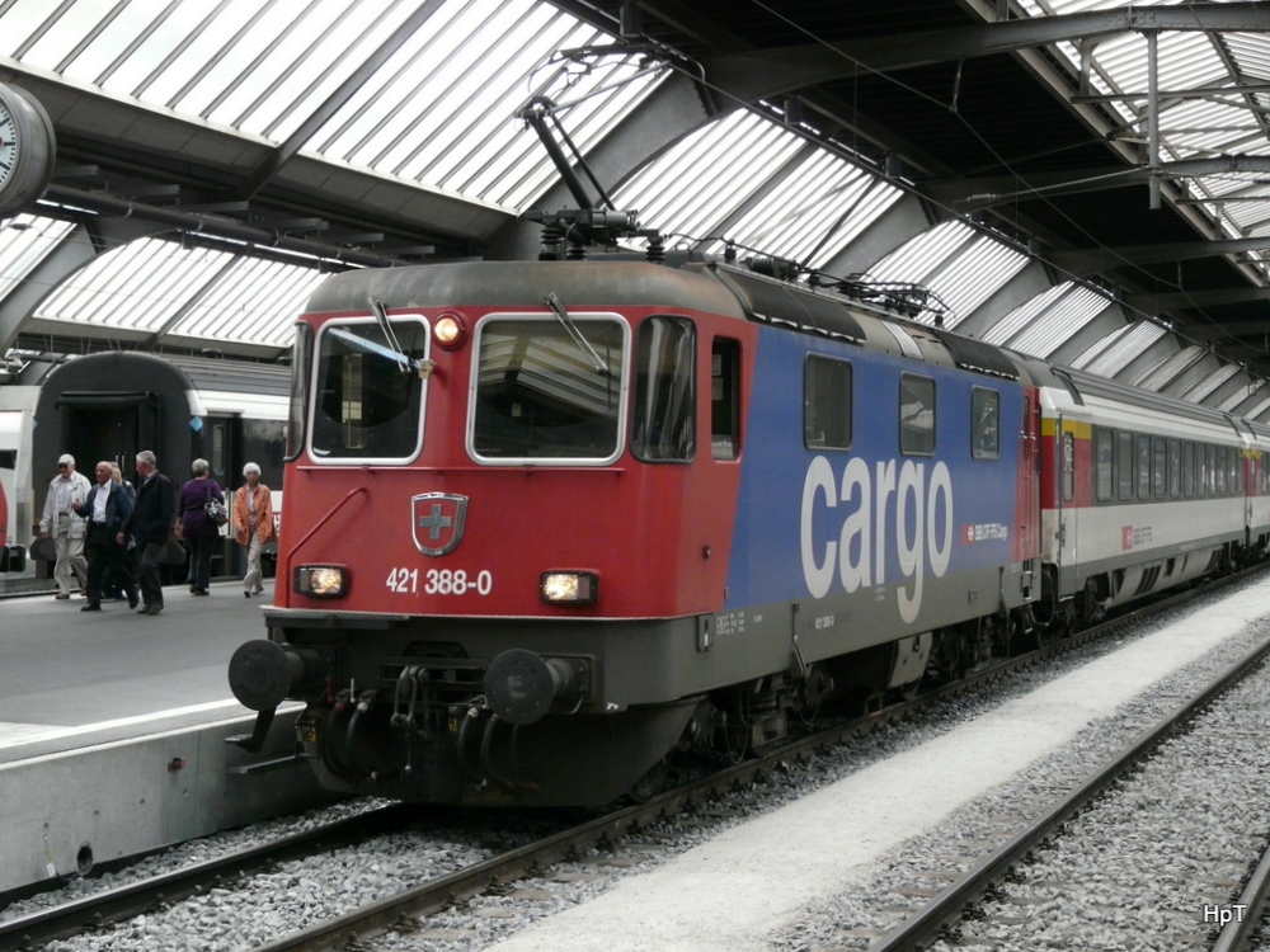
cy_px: 476
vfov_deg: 24.0
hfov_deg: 31.7
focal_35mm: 61
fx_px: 2238
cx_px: 635
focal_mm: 10
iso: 250
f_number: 3.2
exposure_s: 1/200
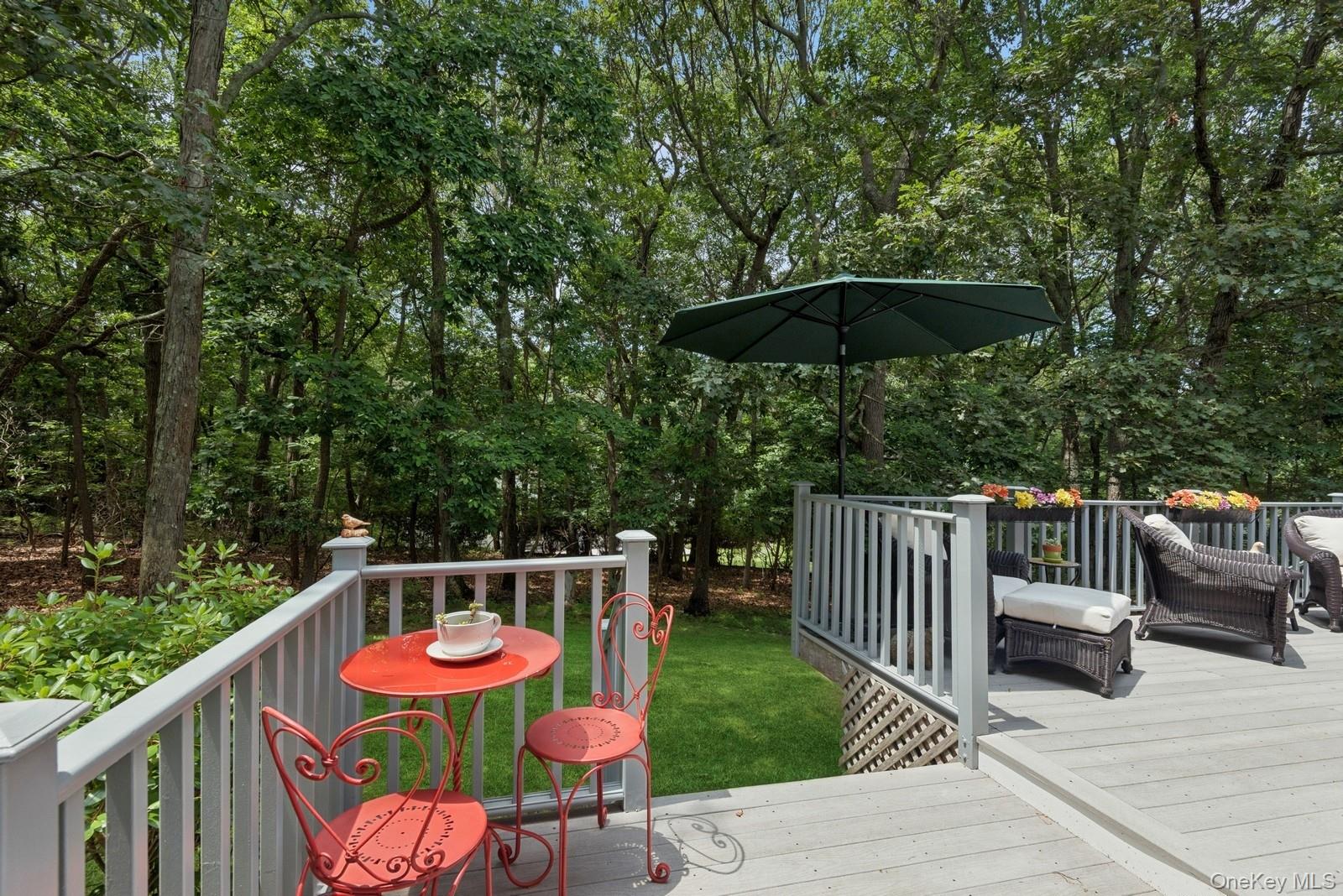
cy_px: 448
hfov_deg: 96.7
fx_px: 597
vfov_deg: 73.8
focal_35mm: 16
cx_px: 672
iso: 200
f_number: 9
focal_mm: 16
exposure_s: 1/250
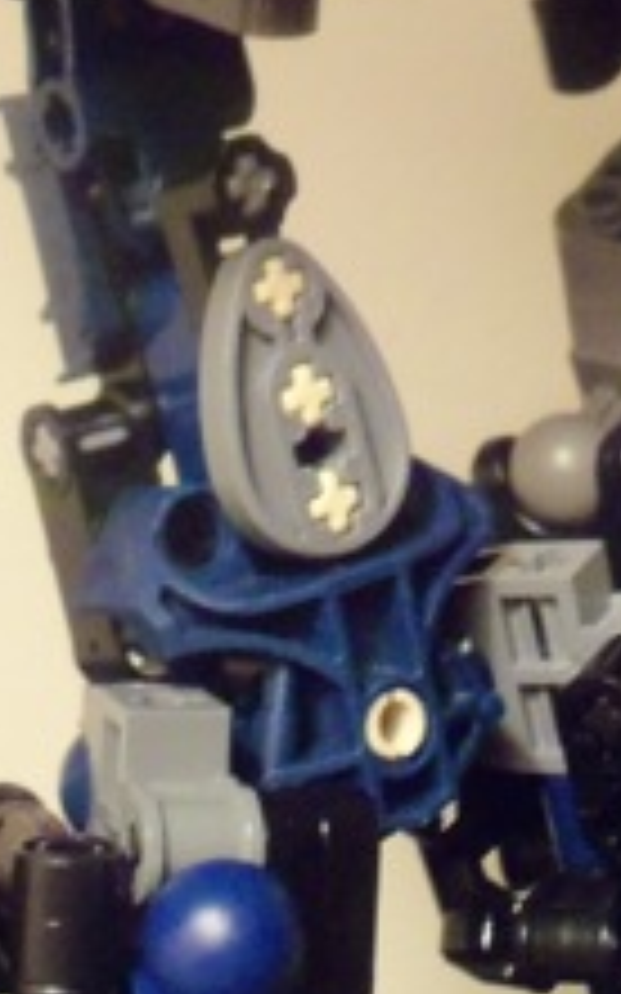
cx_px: 180
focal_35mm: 89
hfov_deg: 14.6
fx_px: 2412
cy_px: 45
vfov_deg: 22.6
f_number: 3.4
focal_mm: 5.2
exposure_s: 1/30
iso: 320
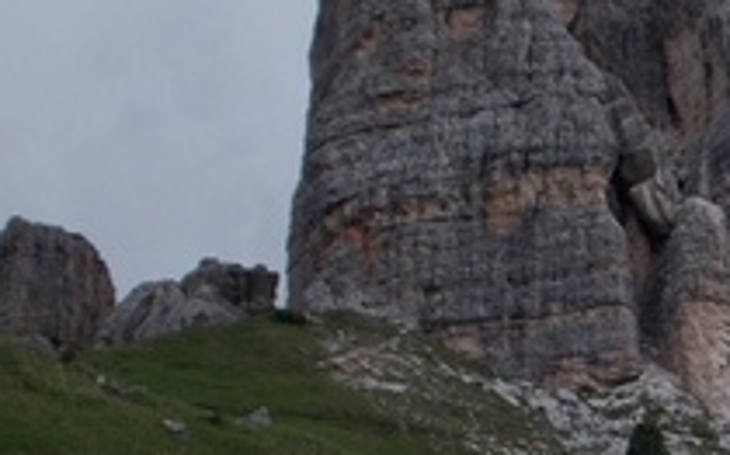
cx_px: 763
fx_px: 2326
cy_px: 358
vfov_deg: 11.1
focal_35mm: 117
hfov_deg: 17.3
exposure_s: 1/100
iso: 80
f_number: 9.8
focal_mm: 6.9
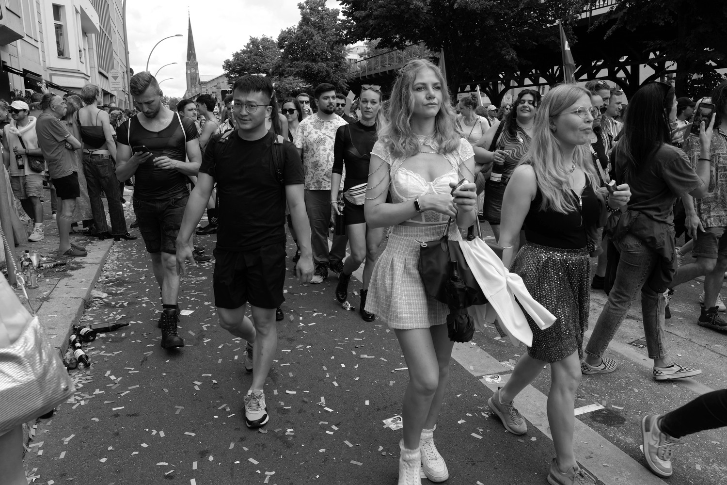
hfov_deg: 65.5
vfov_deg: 46.4
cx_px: 364
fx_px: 565
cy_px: 242
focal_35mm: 28
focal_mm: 28
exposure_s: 1/250
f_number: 10
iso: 400
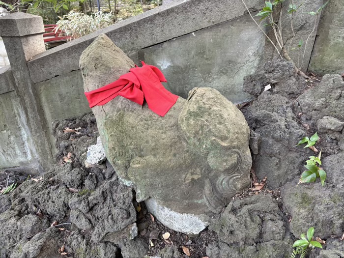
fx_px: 258
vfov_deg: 53.1
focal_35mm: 26
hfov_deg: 67.3
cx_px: 172
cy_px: 129
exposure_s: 1/104
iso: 125
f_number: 1.6
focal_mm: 5.96
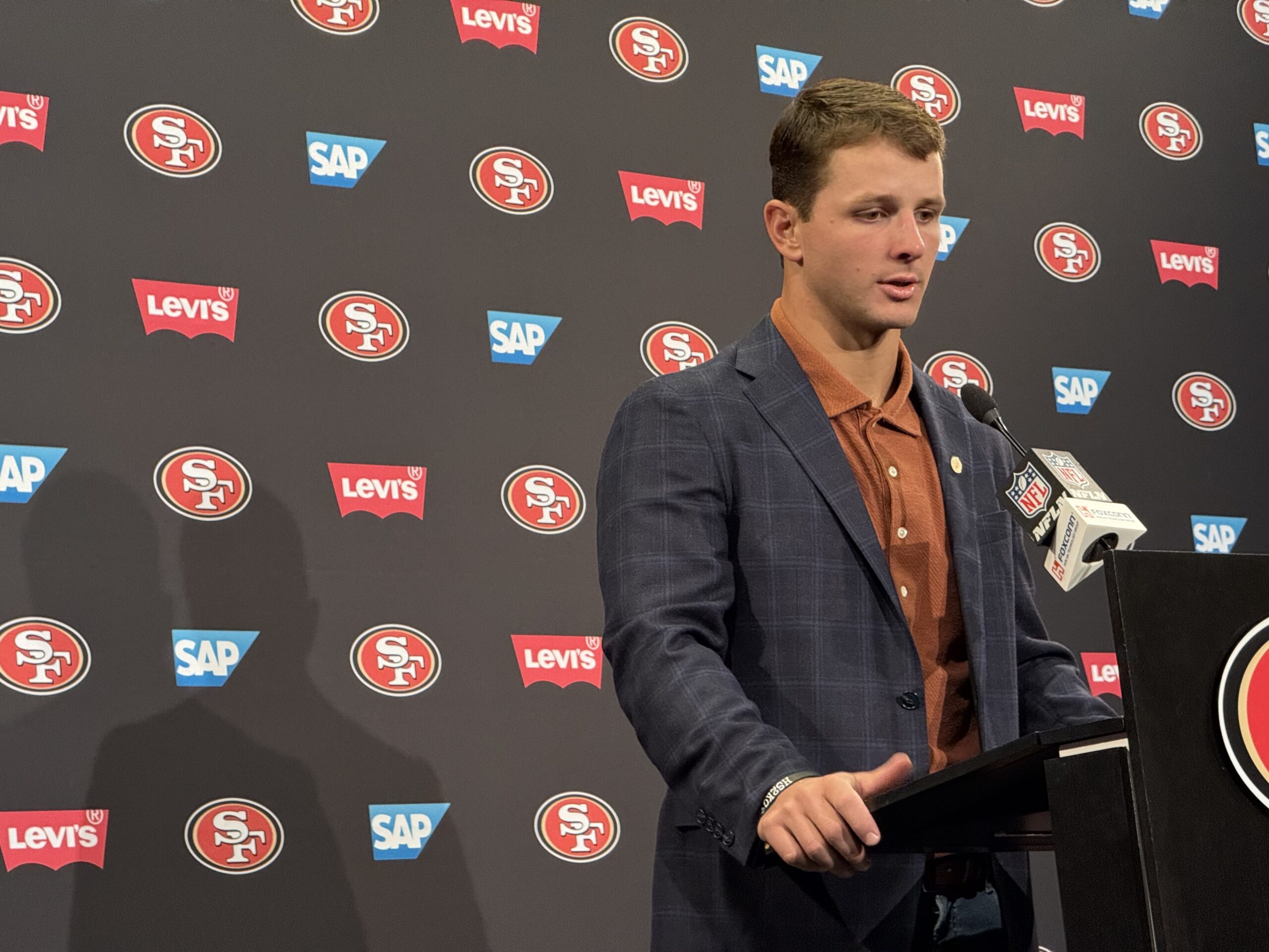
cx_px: 634
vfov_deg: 12.3
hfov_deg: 16.4
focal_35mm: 120
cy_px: 476
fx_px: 4399
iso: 400
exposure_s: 1/60
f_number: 2.8
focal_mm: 15.66
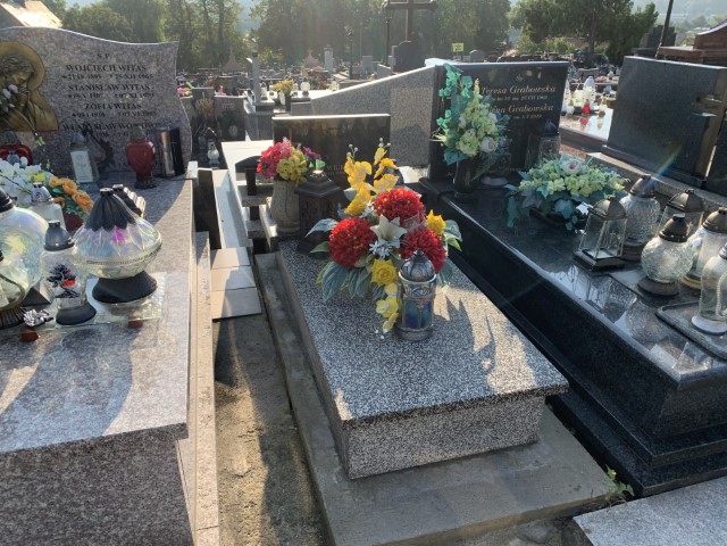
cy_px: 273
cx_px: 364
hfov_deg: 67.3
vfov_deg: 53.1
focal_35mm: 26
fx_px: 546
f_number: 1.8
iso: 25
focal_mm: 4.25
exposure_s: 1/771
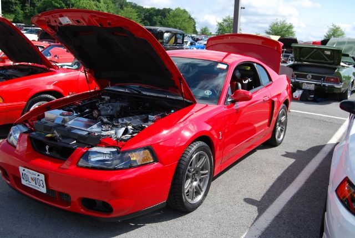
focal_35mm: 39
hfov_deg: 49.5
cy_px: 119
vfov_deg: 34.3
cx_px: 178
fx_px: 385
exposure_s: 1/200
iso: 100
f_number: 7.1
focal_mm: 26
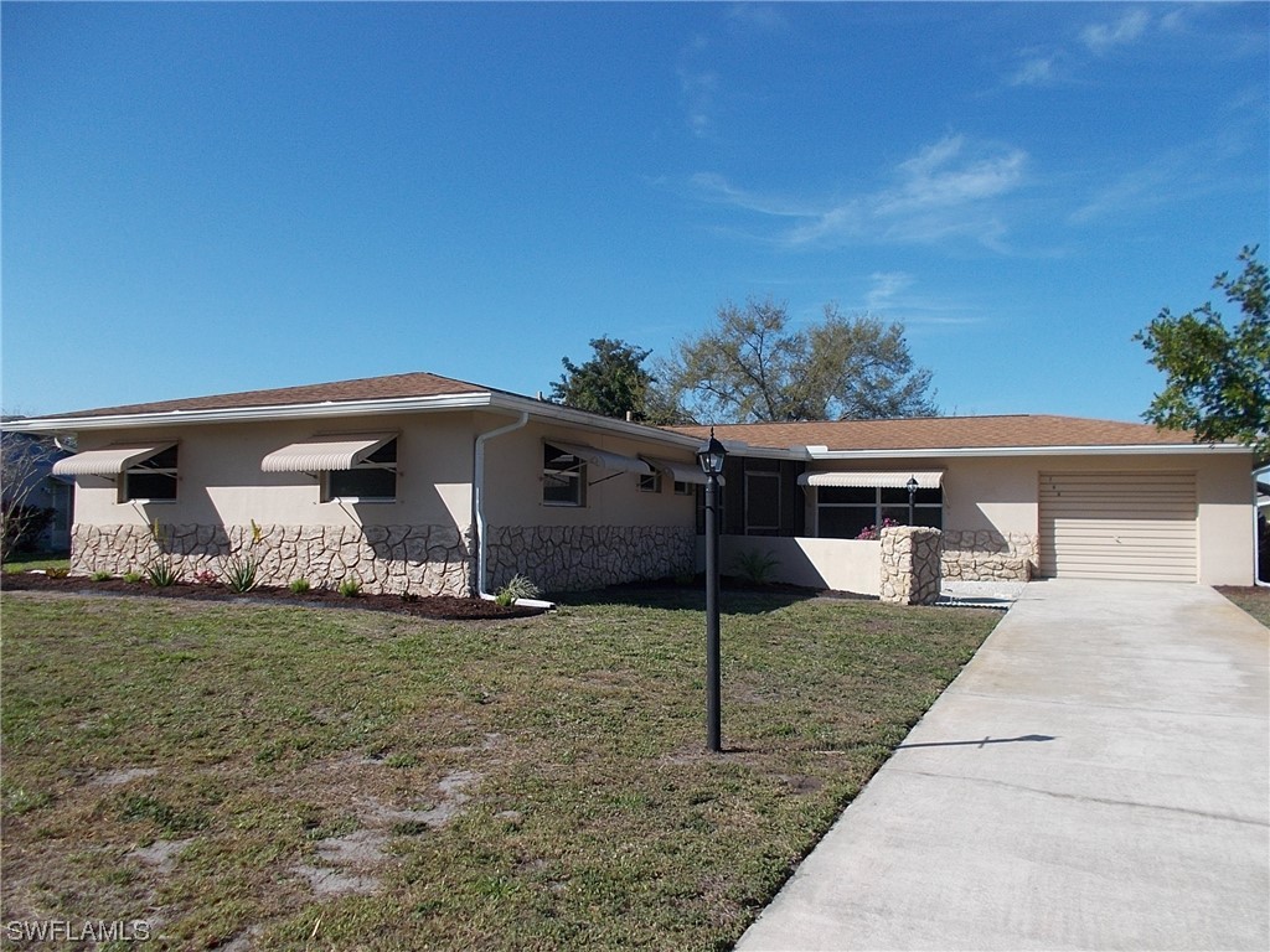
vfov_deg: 53.1
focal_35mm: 26
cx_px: 635
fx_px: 954
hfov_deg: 67.3
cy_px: 476
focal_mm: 4.6
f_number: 8
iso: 80
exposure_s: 1/250
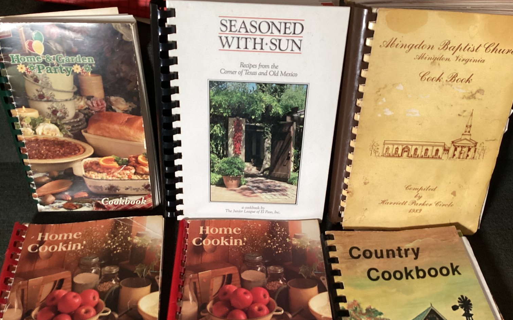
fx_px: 461
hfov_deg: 58.1
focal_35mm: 33
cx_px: 257
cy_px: 177
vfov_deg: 38.3
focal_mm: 3.3
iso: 160
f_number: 2.4
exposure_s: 1/50
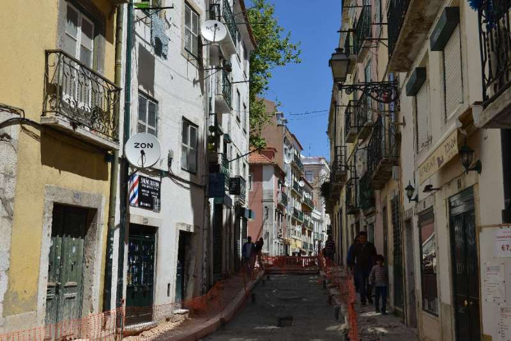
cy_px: 170
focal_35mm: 40
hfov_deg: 48.4
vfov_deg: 33.4
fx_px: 568
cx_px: 256
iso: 125
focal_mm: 40
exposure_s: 1/320
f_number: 10
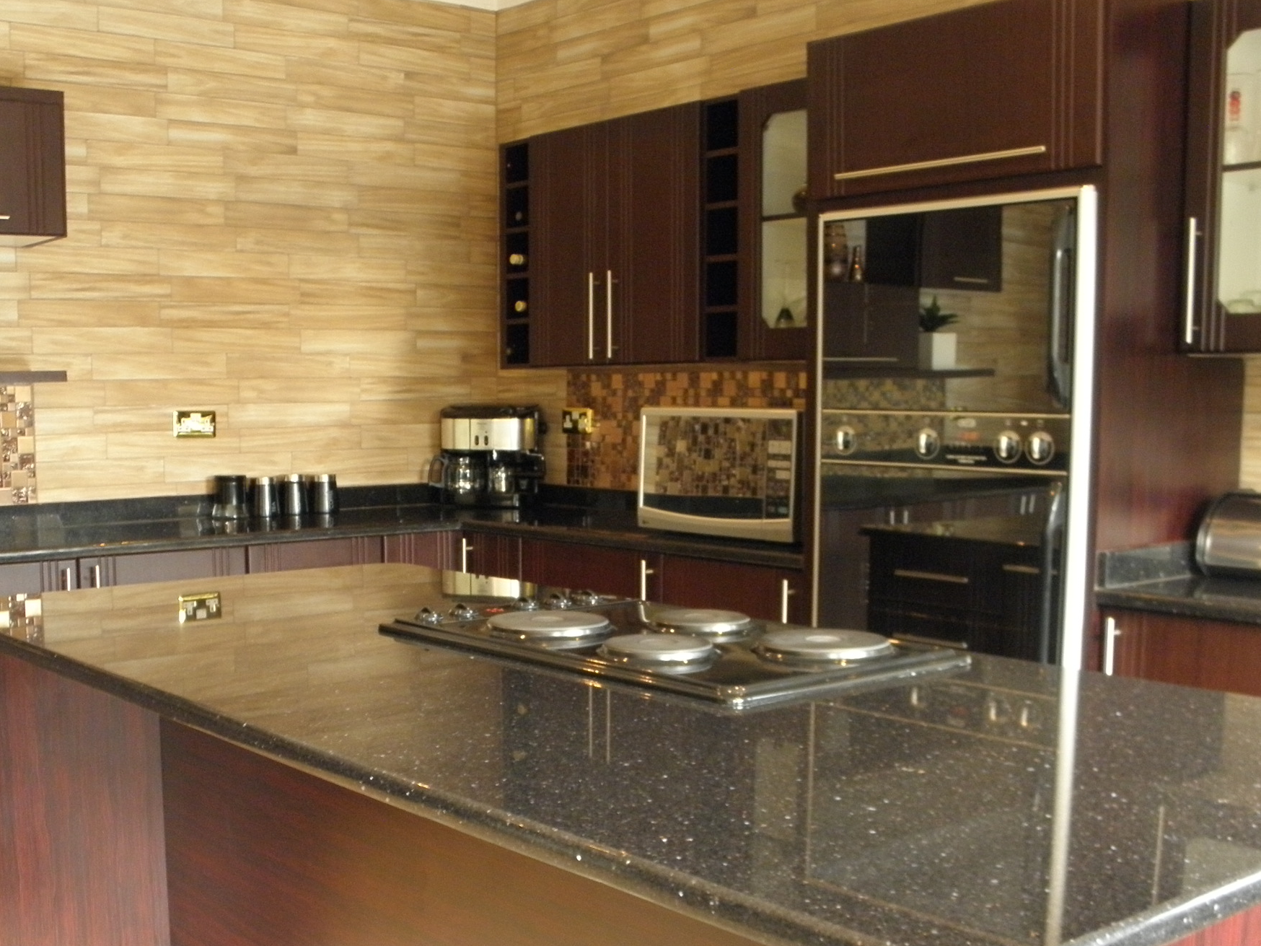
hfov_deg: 45.5
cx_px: 496
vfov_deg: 34.8
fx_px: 1494
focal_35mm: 41
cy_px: 636
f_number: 3.5
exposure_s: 1/8
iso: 200
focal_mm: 5
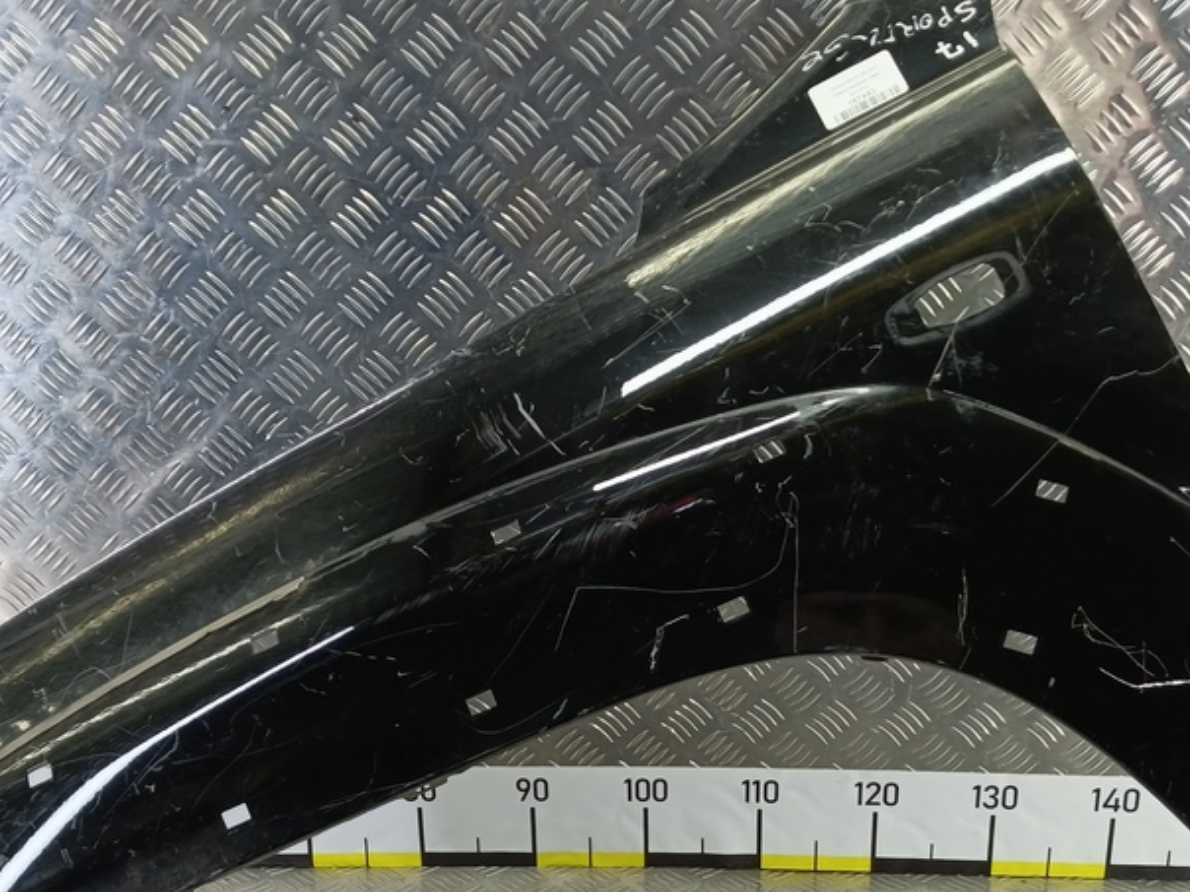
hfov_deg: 47.8
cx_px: 632
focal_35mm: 39
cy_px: 650
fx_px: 1341
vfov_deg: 36.1
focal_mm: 4.11
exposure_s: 1/50
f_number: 1.6
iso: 157
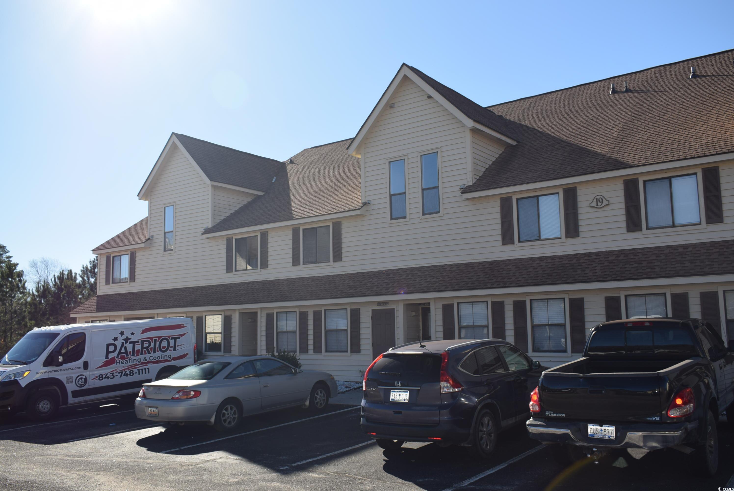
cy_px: 246
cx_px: 367
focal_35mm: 33
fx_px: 673
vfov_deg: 40.0
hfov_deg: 57.2
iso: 100
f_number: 7.1
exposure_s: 1/200
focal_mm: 22
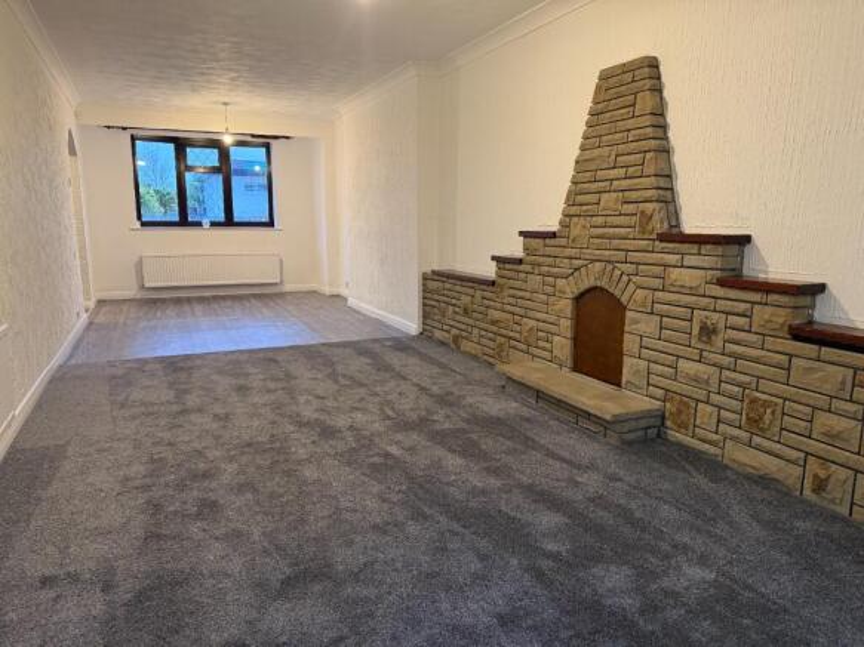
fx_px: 599
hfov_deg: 71.6
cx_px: 432
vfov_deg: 56.8
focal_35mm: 24
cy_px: 324
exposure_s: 1/50
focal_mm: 6.76
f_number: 1.78
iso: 400
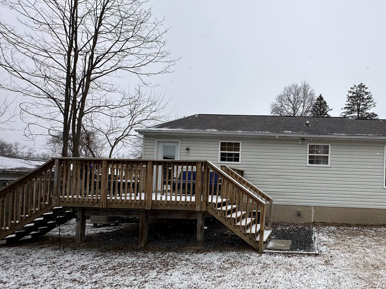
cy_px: 174
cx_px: 294
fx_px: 245
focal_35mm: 22
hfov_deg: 70.8
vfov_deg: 60.5
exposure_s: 1/769
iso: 40
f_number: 2.2
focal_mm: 2.22
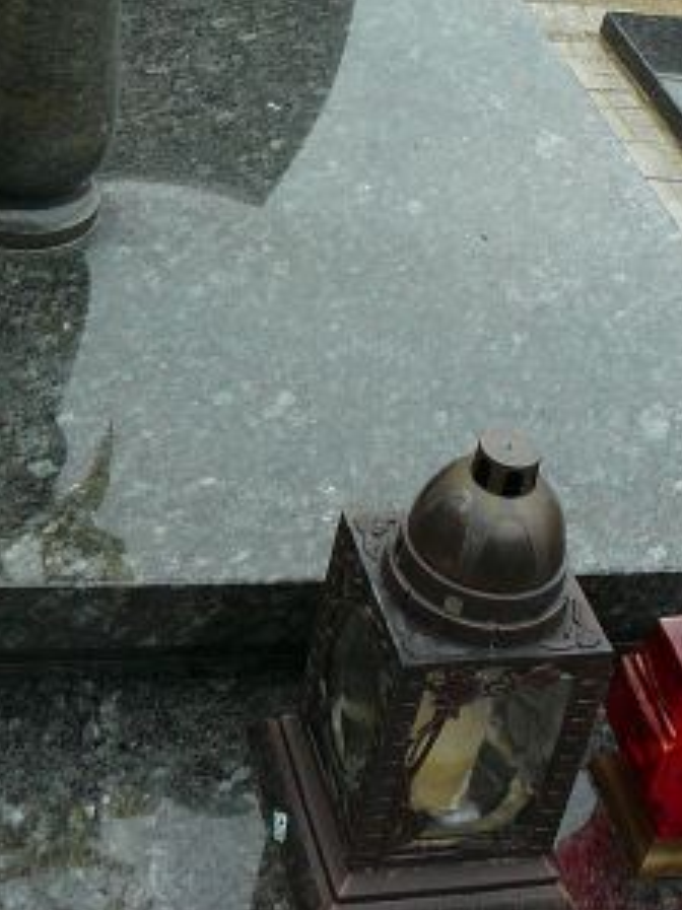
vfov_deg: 25.0
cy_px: 40
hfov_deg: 19.6
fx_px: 1972
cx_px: 219
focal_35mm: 75
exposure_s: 1/50
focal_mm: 5.2
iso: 100
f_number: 2.8
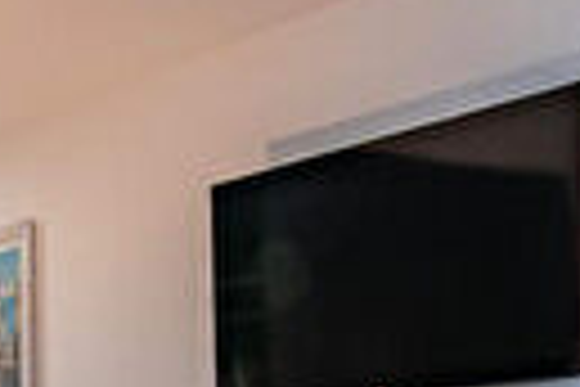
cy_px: 522
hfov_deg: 22.4
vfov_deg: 14.9
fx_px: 1402
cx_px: -9
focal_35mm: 87
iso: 100
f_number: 14
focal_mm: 16
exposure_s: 1/1.67
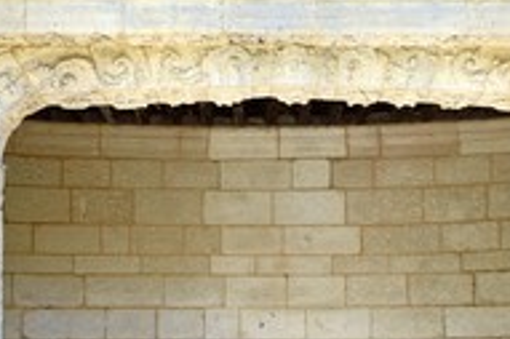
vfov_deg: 15.4
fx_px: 1246
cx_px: 268
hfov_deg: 23.1
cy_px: 256
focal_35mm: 88
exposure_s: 1/200
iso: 400
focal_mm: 40
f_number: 10
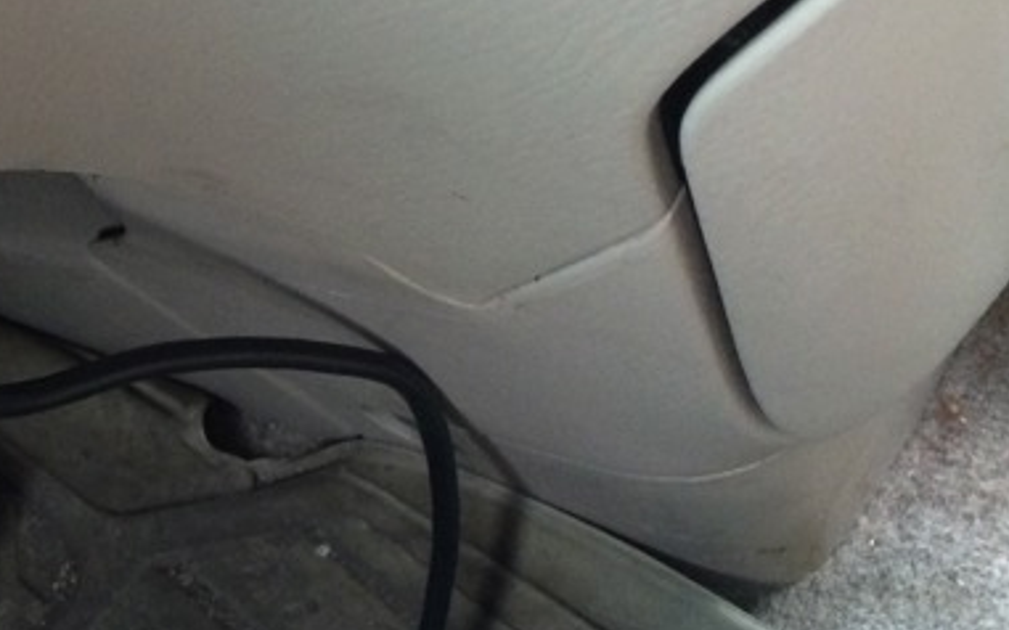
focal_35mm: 75
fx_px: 2062
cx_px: 50
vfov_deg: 17.1
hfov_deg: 26.3
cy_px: 564
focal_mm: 4.12
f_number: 2.2
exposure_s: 1/30
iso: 250
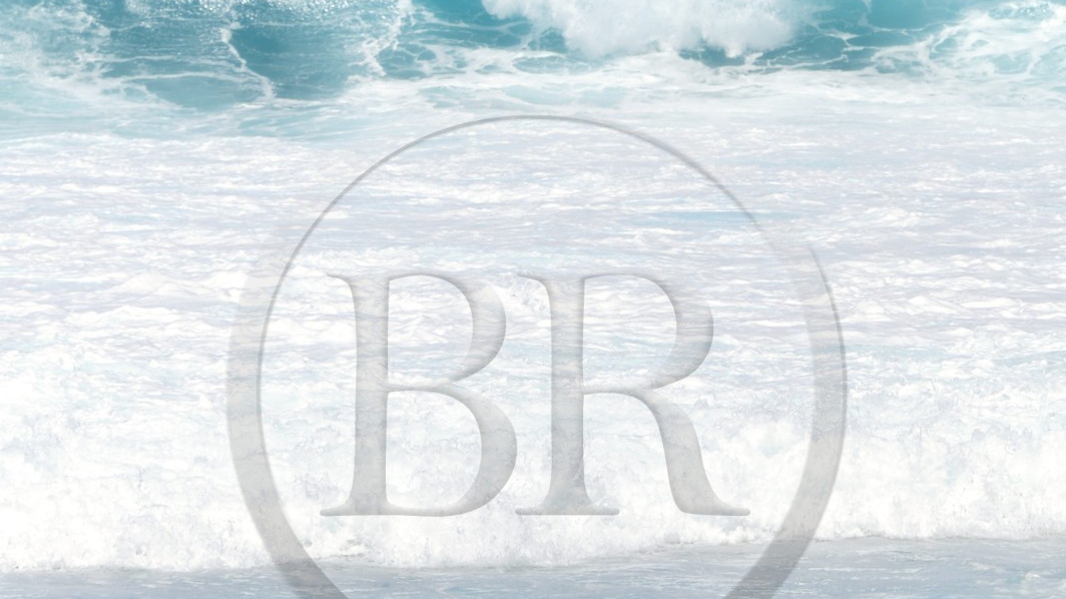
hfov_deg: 6.9
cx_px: 533
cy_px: 394
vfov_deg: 3.9
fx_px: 8902
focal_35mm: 315
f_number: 16
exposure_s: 1/320
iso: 200
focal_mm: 200
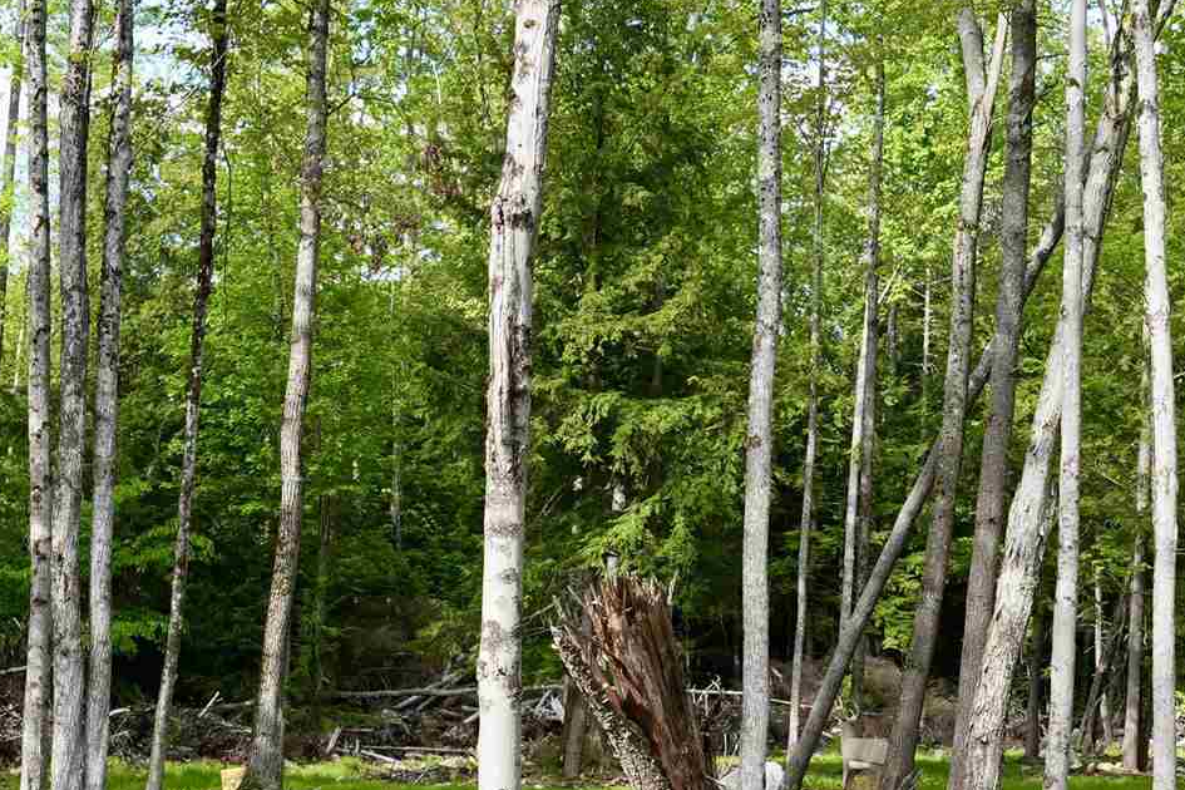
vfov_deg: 16.8
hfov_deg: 26.0
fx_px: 2567
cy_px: 917
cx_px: 602
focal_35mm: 78
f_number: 5.6
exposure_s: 1/320
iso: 250
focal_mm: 24
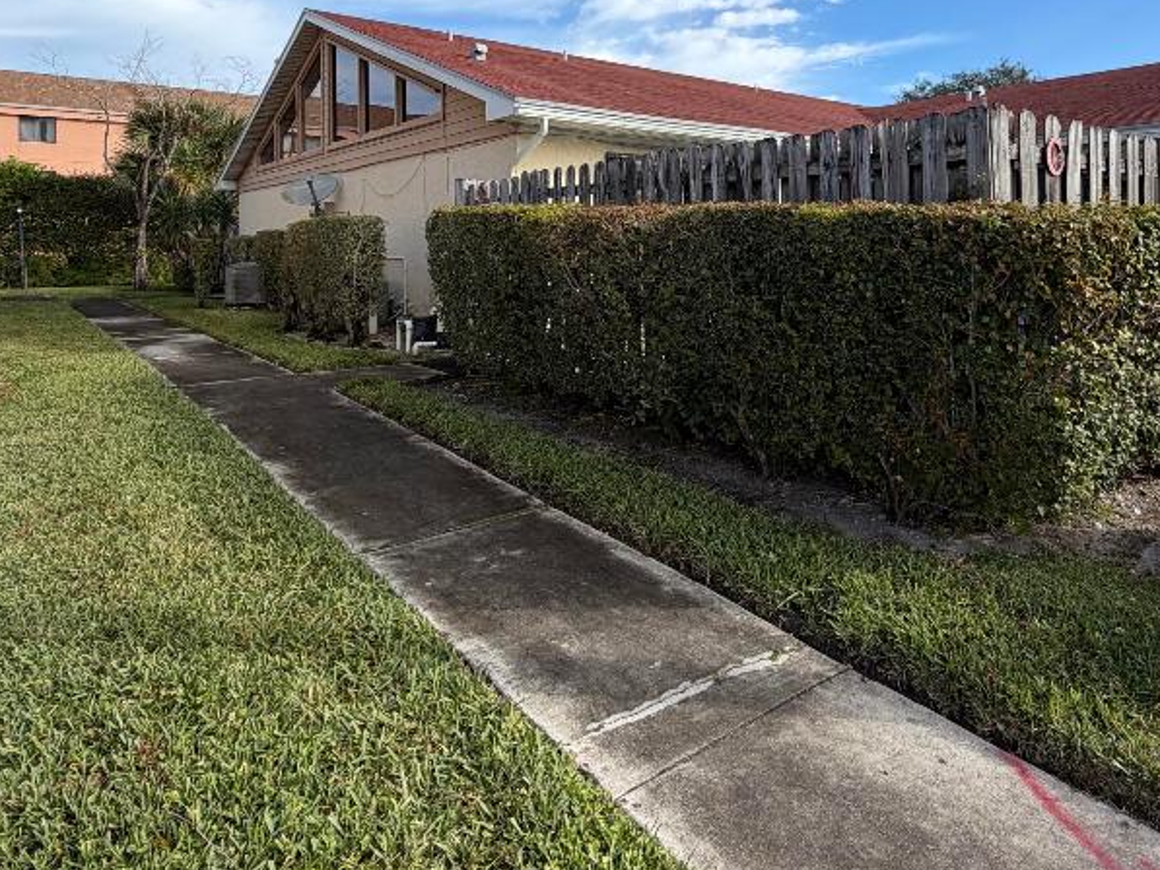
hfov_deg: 69.6
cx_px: 769
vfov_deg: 54.4
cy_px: 225
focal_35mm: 24
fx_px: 804
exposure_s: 1/770
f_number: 2.2
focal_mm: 2.22
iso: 32
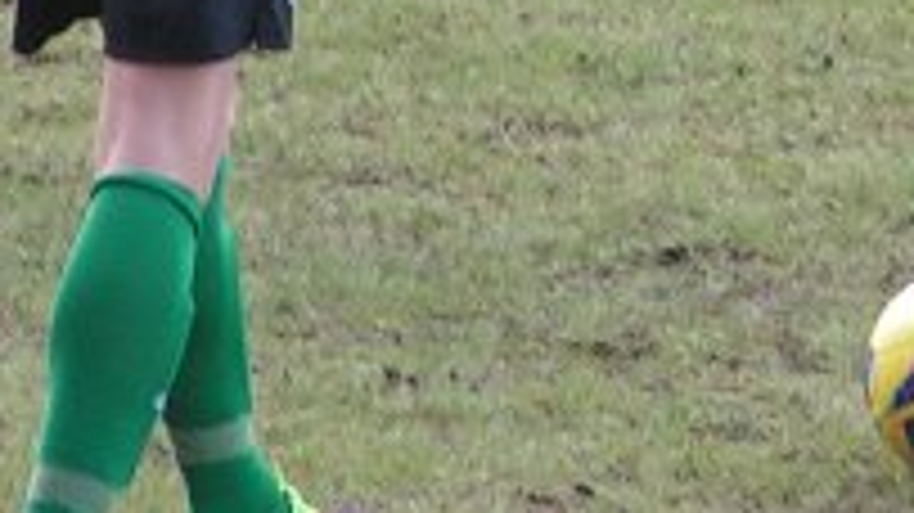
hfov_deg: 1.6
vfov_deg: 0.9
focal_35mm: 1335
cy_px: -364
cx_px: 558
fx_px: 32342
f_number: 3.5
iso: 80
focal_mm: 47.6
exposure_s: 1/250
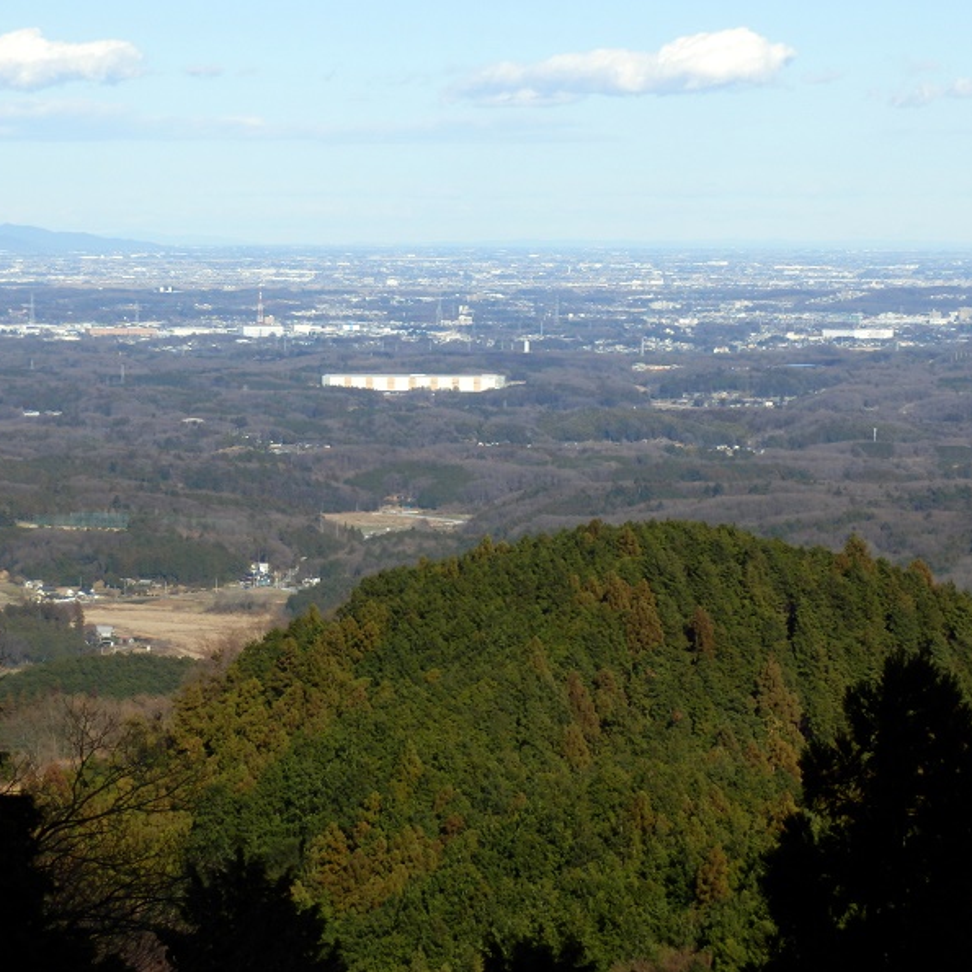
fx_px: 5210
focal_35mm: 164
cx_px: 500
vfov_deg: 10.7
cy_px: 488
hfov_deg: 10.7
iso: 80
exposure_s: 1/500
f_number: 5.8
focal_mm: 24.4
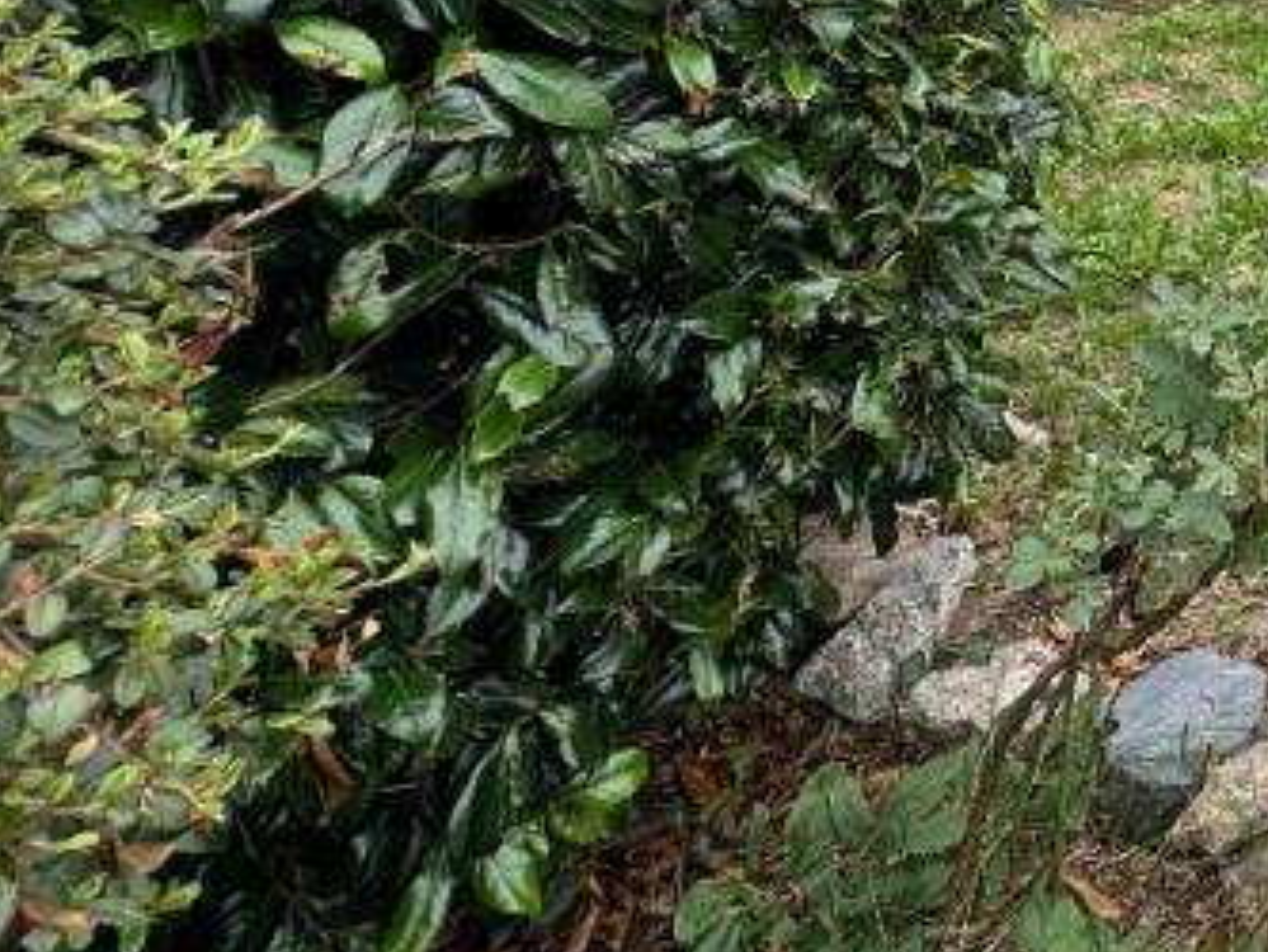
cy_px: -255
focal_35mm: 43
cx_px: 1763
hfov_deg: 30.8
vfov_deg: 28.3
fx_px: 1576
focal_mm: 2.22
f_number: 2.2
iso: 40
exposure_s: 1/159
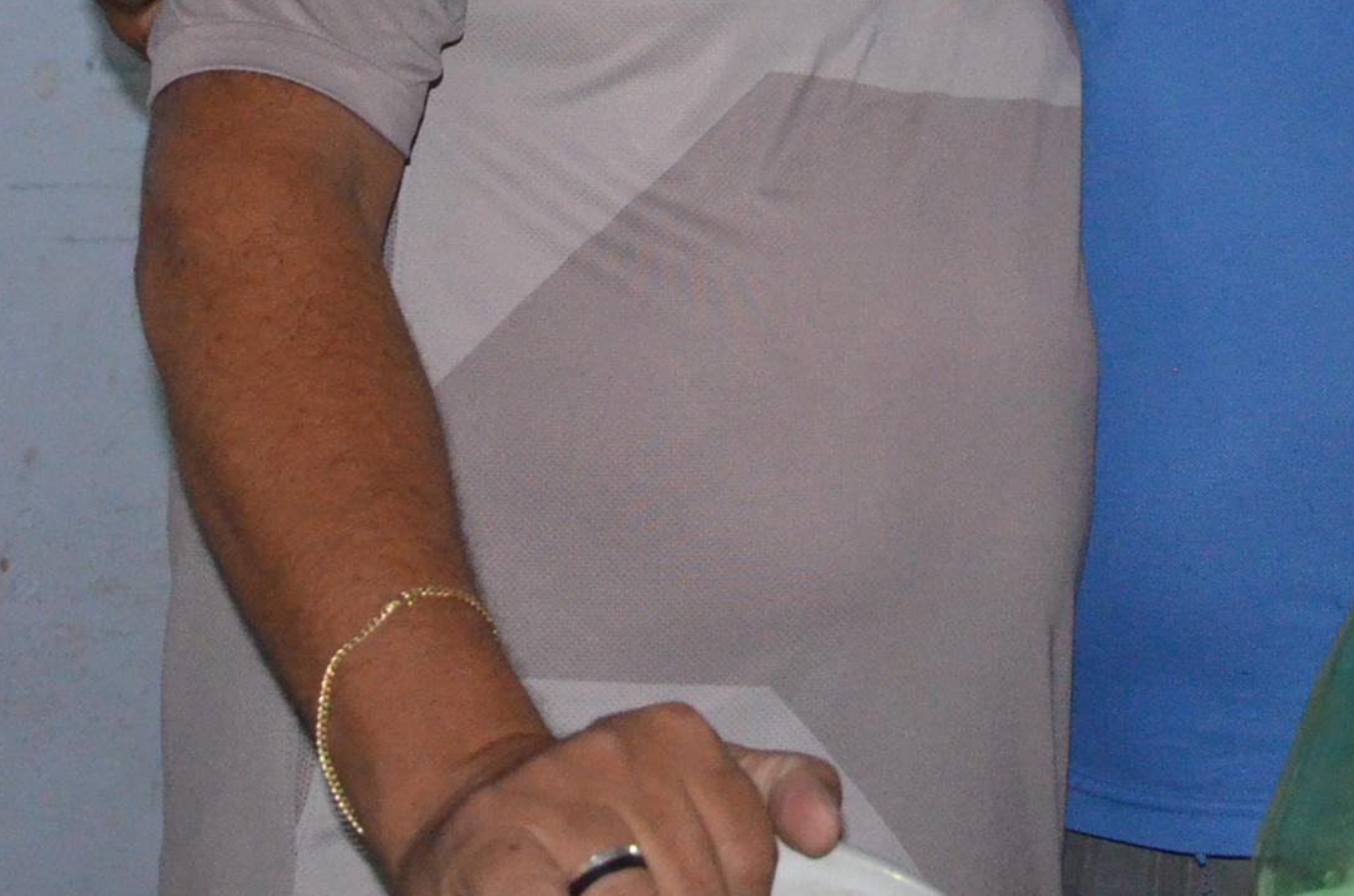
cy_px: -231
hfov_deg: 17.6
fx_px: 4316
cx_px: 1147
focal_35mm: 115
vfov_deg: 11.6
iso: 3200
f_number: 4
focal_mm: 28
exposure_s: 1/60
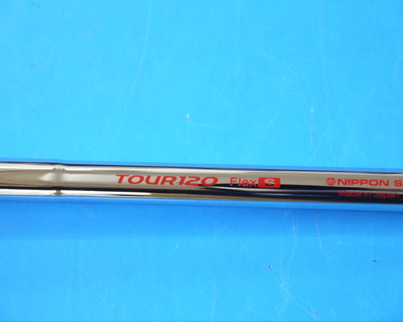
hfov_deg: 21.7
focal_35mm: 88
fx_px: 1050
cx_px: 192
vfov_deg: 17.5
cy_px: 161
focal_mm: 42
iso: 800
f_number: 5.6
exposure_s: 1/80
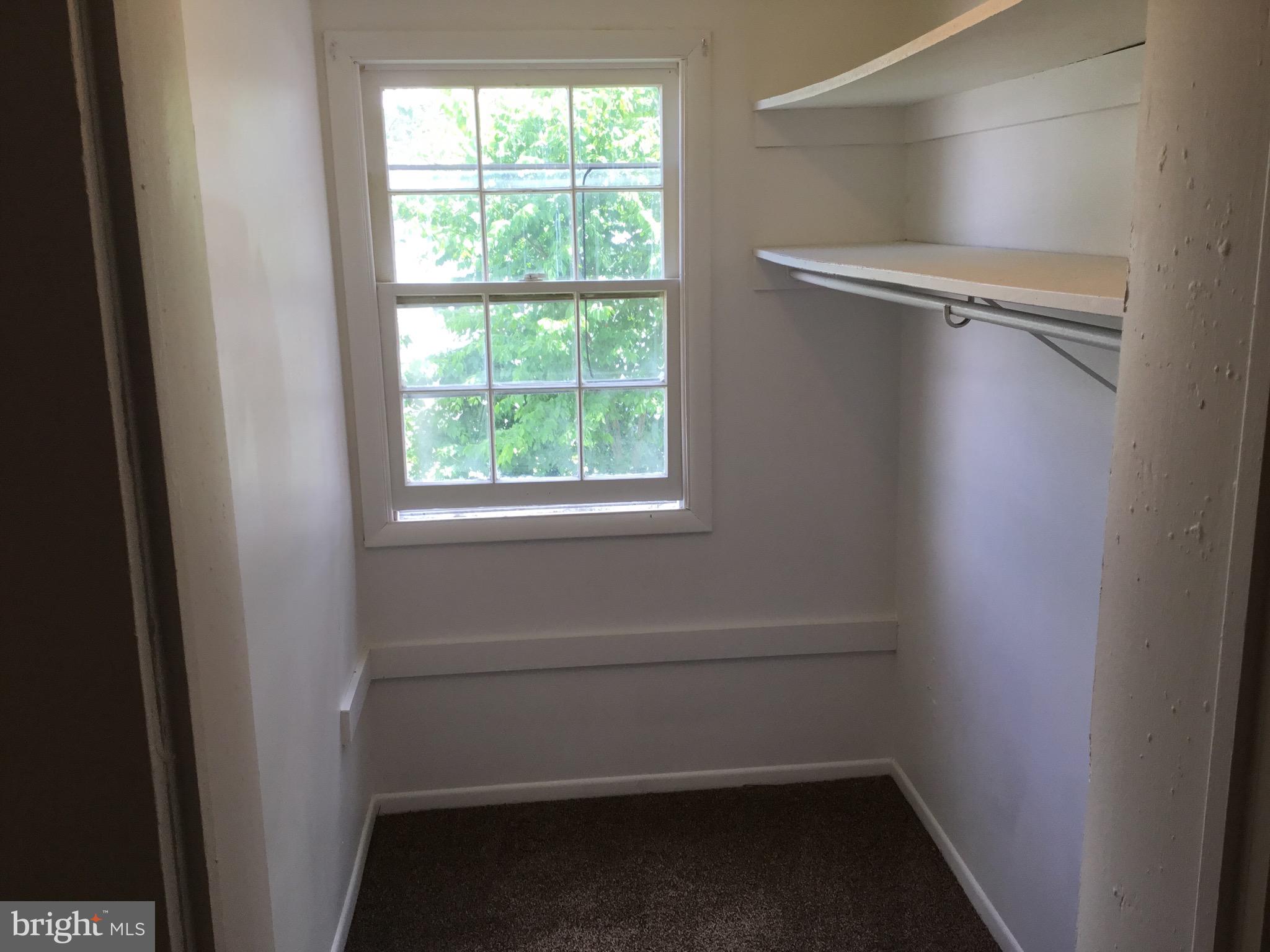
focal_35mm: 31
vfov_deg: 45.4
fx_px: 1137
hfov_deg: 58.4
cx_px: 635
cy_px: 476
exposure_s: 1/60
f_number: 2.4
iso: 25
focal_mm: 3.3
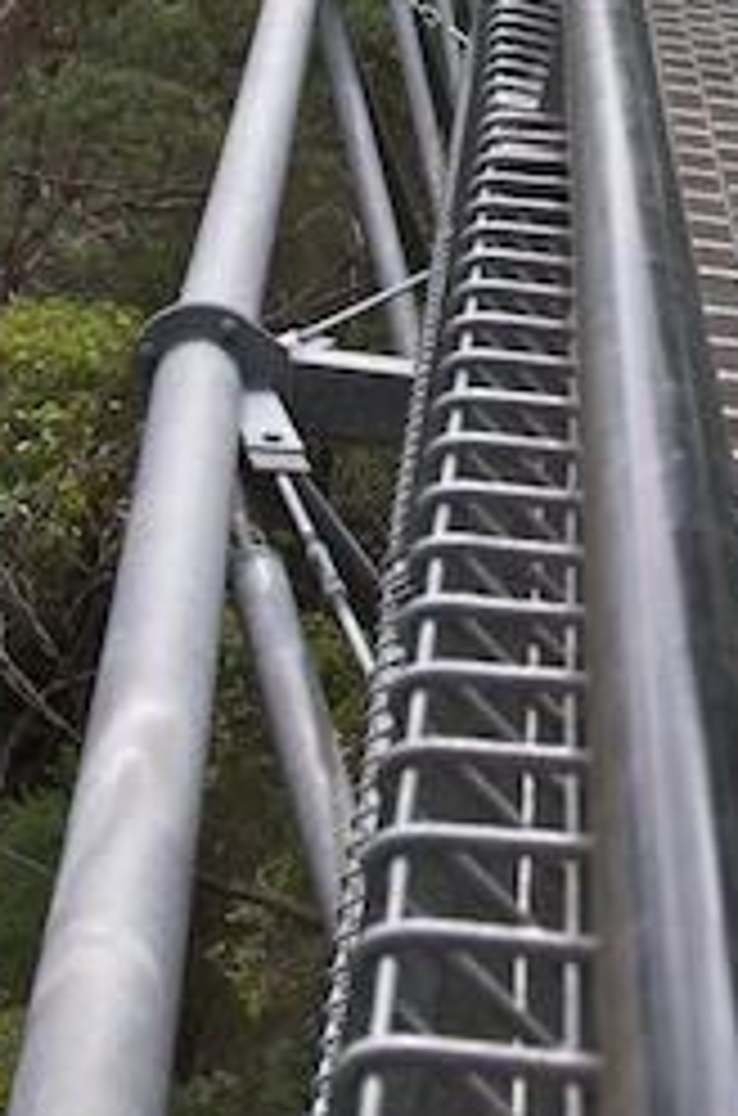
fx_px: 3370
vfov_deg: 18.1
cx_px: 544
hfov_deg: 12.5
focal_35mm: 109
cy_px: -135
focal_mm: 30
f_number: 10
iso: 320
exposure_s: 1/400
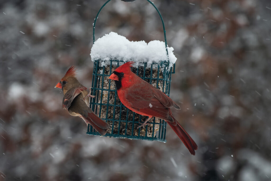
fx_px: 1975
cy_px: 90
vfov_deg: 5.2
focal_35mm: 262
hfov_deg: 7.8
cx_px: 136
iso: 320
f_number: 8
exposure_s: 1/200
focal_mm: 175
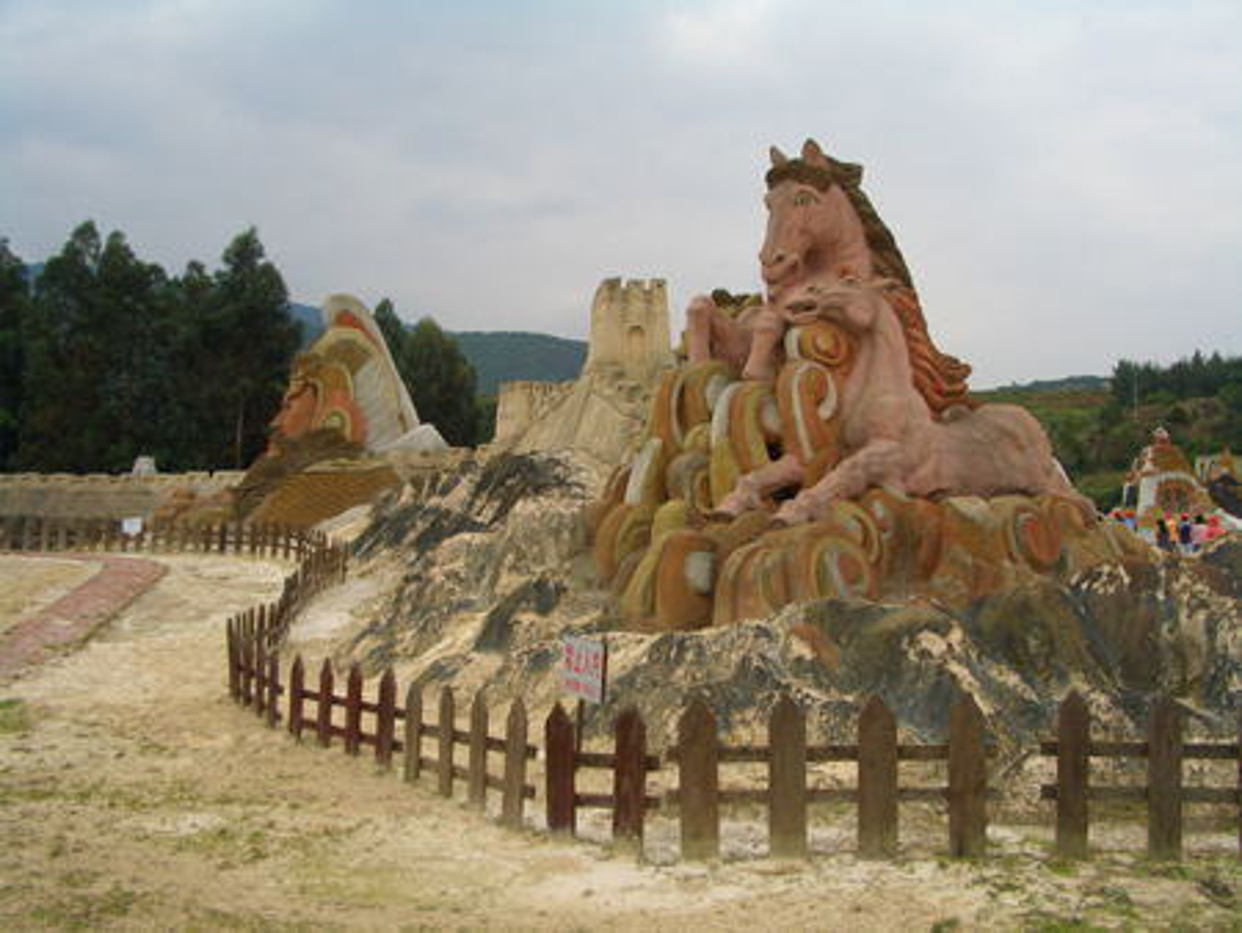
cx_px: 621
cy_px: 466
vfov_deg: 40.7
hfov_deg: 52.6
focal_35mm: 35
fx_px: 1256
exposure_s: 1/320
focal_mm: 5.8
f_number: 4.3
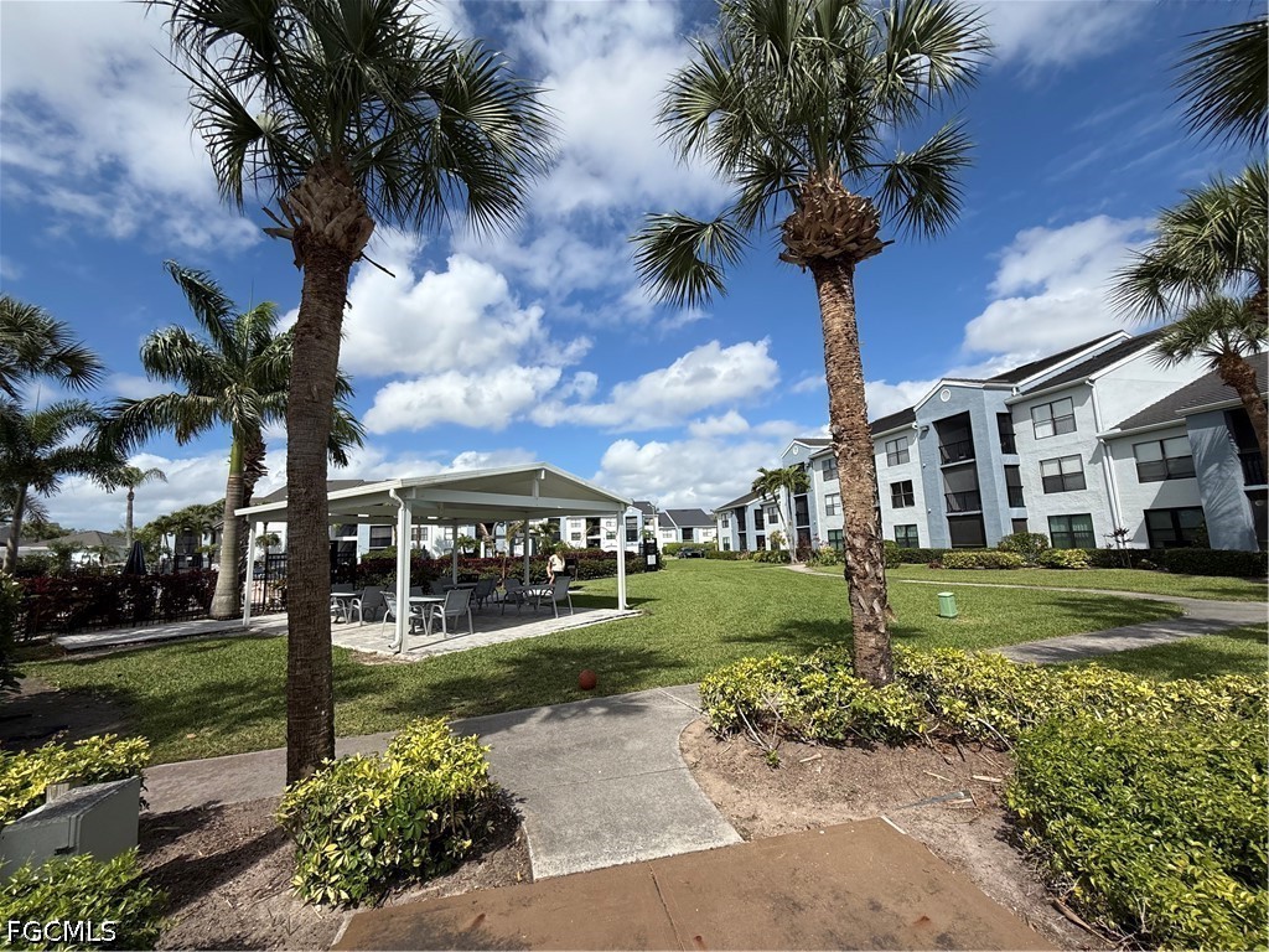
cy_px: 476
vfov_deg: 85.7
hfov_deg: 102.1
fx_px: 513
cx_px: 634
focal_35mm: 14
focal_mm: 2.22
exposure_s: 1/3891
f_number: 2.2
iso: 50
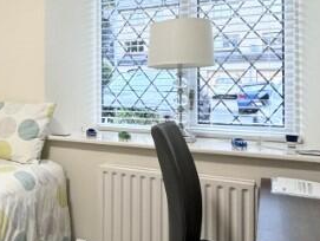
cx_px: -38
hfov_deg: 36.0
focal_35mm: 44
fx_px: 407
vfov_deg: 32.7
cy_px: 85
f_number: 2.2
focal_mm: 2.22
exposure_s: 1/100
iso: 160
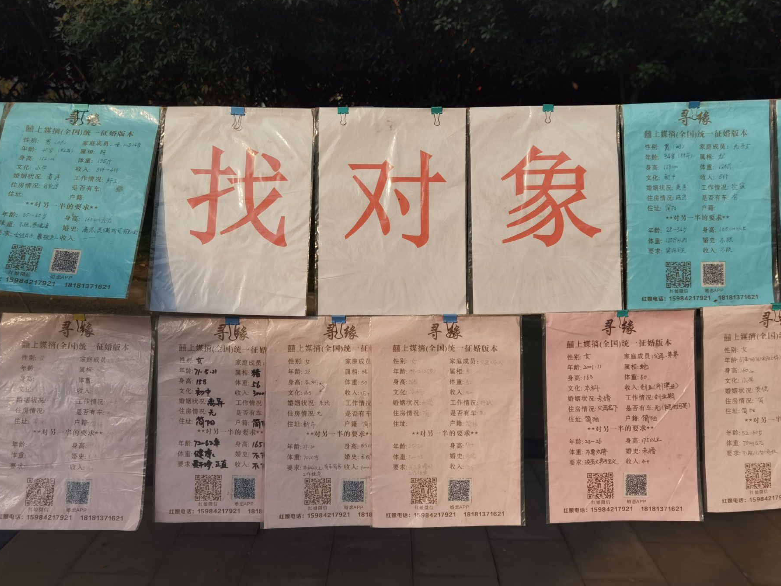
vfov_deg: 40.7
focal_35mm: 35
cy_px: 269
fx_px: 790
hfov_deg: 52.6
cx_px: 408
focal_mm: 6.71
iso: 50
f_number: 1.9
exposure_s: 1/5000
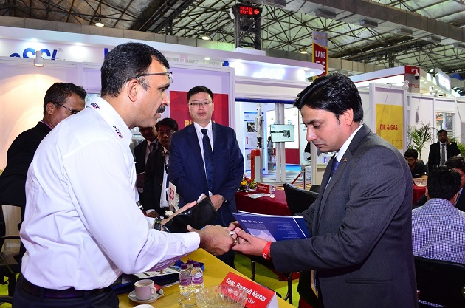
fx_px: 348
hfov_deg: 67.5
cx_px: 232
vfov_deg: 47.7
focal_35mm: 27
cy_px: 154
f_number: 5
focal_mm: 18
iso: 1000
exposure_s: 1/50
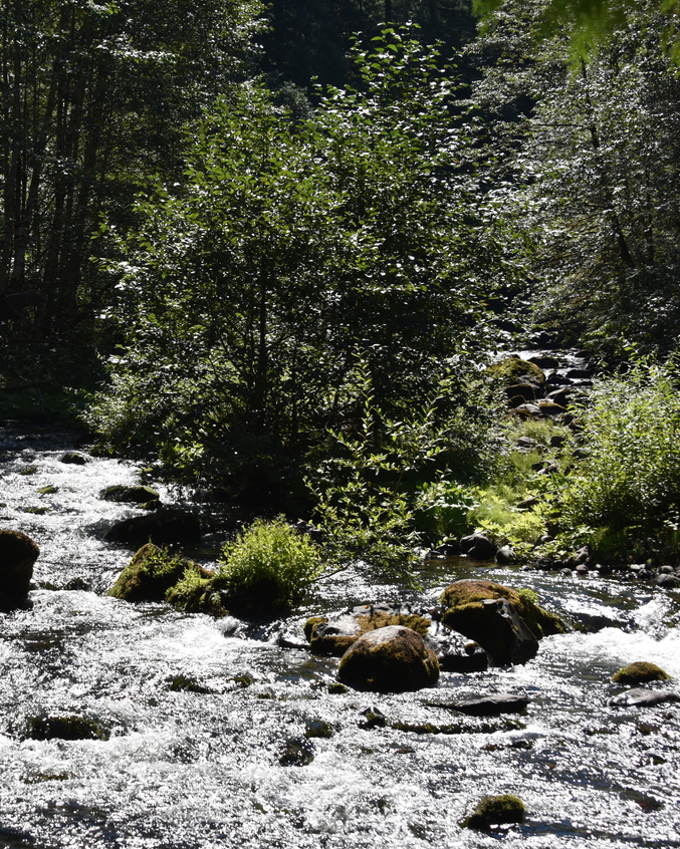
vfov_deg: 26.8
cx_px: 115
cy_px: 423
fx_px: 1786
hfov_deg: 21.2
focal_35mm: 71
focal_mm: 50
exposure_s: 1/250
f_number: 8
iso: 100
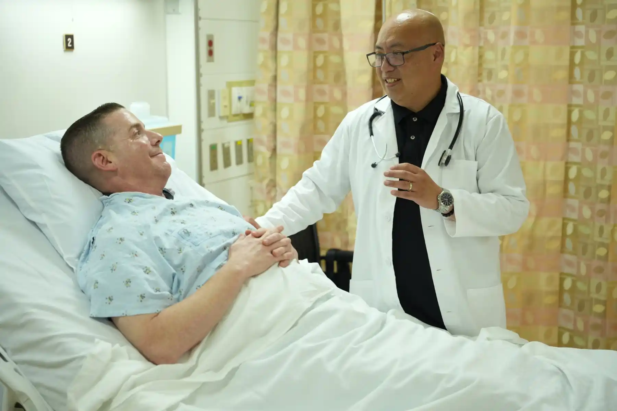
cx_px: 308
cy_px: 206
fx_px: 956
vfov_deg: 24.3
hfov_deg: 35.8
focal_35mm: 56
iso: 2000
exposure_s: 1/250
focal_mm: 55.8
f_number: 3.2
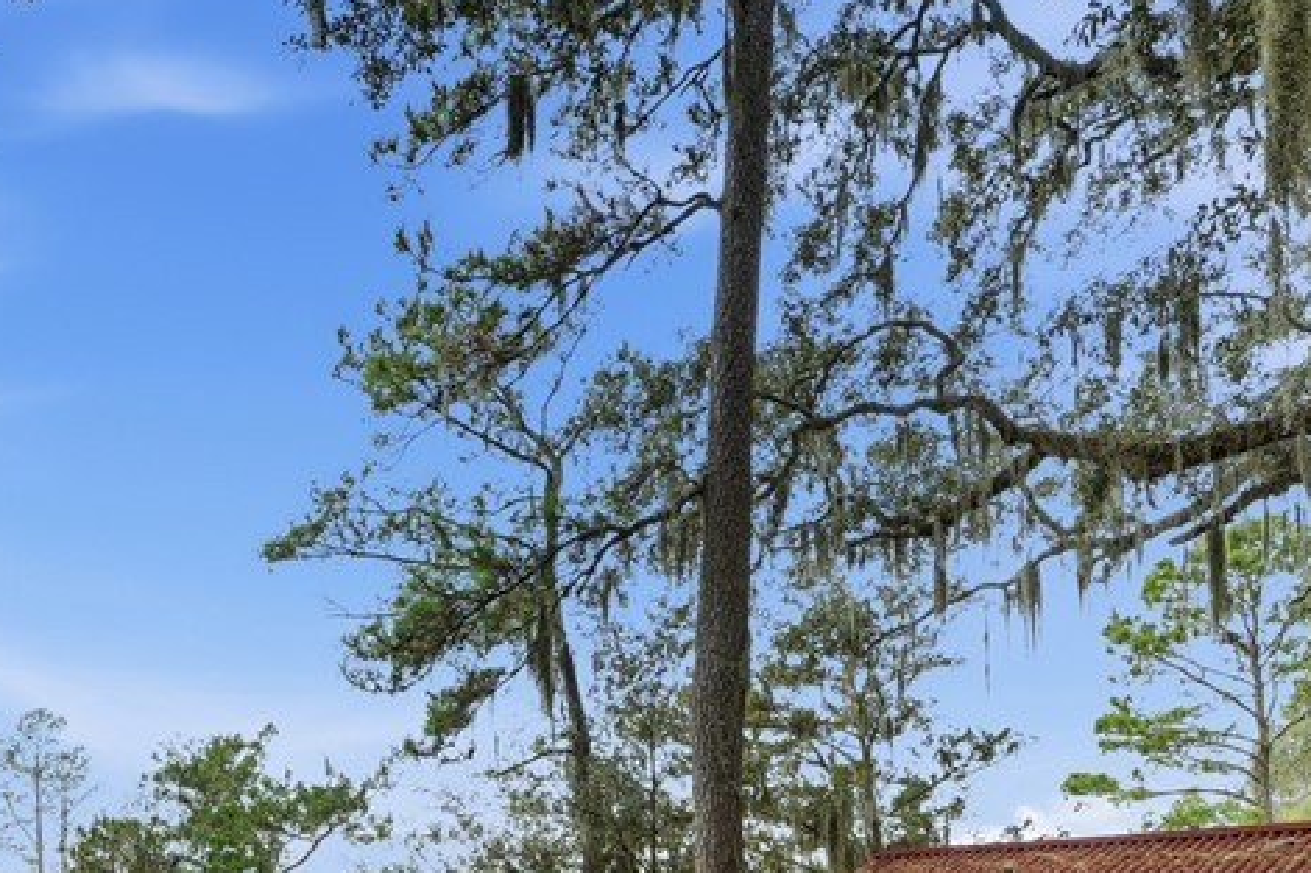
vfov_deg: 32.4
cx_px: 335
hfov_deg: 49.9
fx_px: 1347
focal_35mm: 37
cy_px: 915
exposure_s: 1/200
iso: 320
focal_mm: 16
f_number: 9
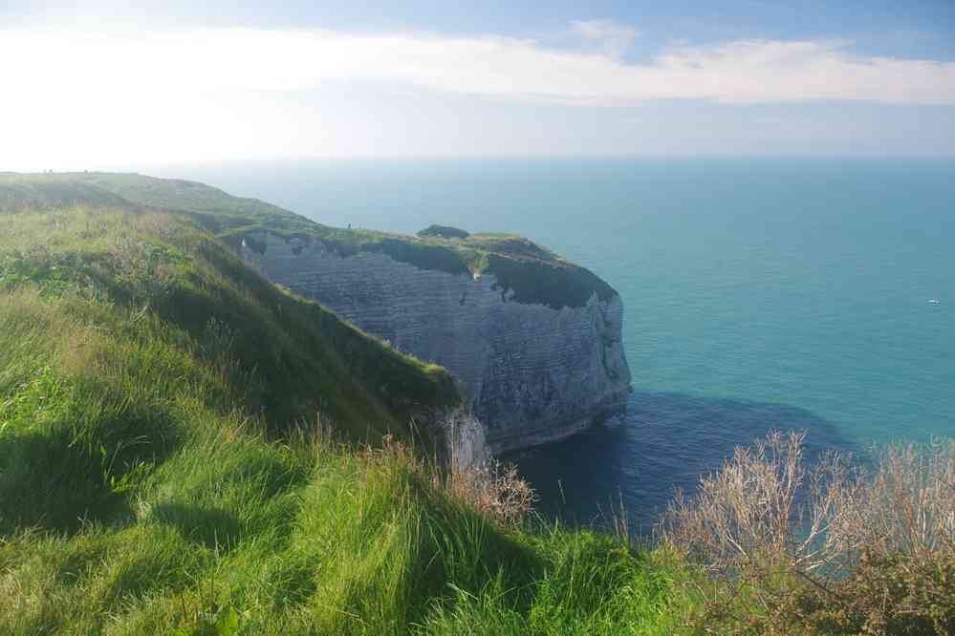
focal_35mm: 30
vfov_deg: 43.6
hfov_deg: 61.9
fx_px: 796
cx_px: 478
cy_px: 318
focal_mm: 20
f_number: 11
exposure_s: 1/50
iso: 200
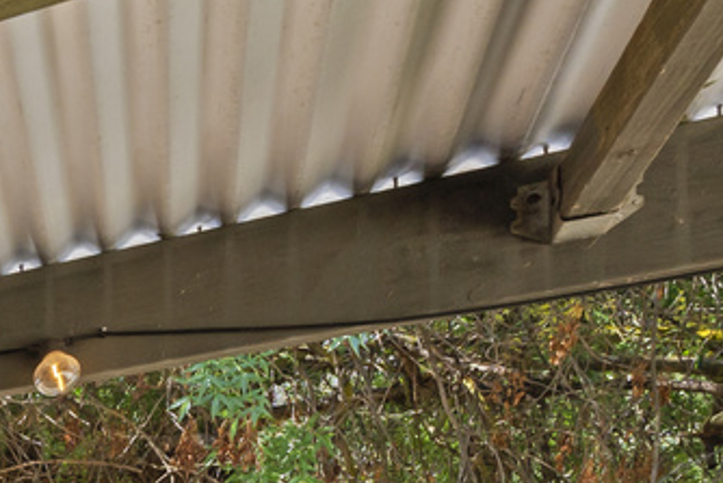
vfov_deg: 16.7
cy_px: 885
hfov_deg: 17.0
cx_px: -864
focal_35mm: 67
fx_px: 1346
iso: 200
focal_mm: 14
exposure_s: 1/125
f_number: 9
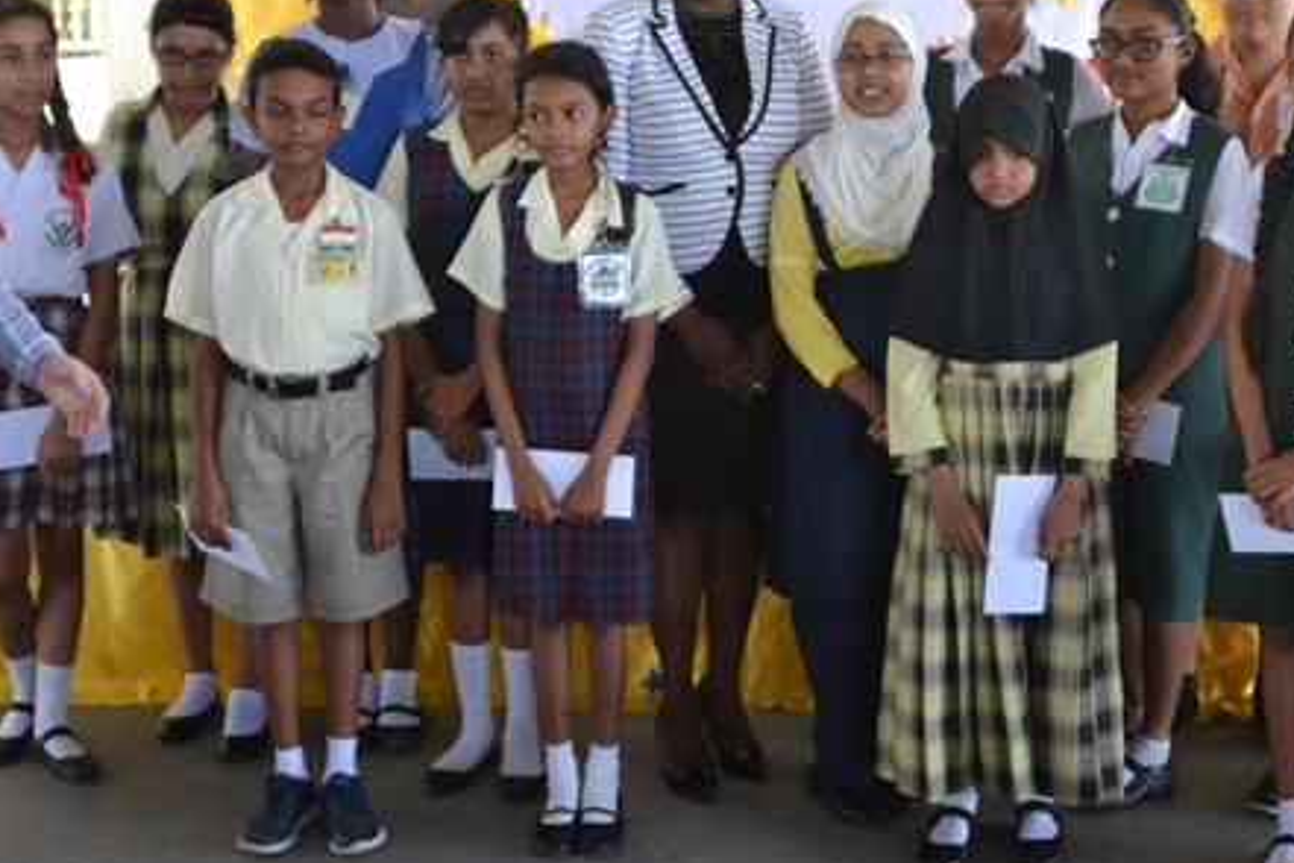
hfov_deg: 32.8
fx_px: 2192
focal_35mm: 61
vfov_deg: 22.2
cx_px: 795
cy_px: 357
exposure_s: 1/160
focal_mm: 28
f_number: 3.5
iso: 800
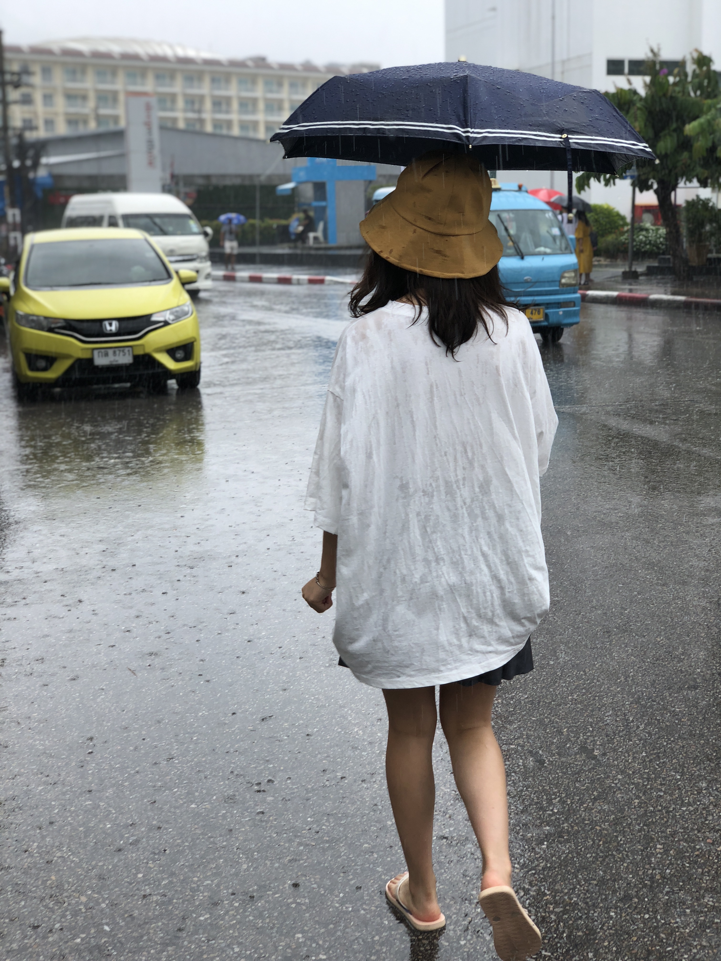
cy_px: 480
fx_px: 1444
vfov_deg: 36.8
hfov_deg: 28.0
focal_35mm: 52
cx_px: 360
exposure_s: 1/298
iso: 16
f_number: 2.4
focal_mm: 6
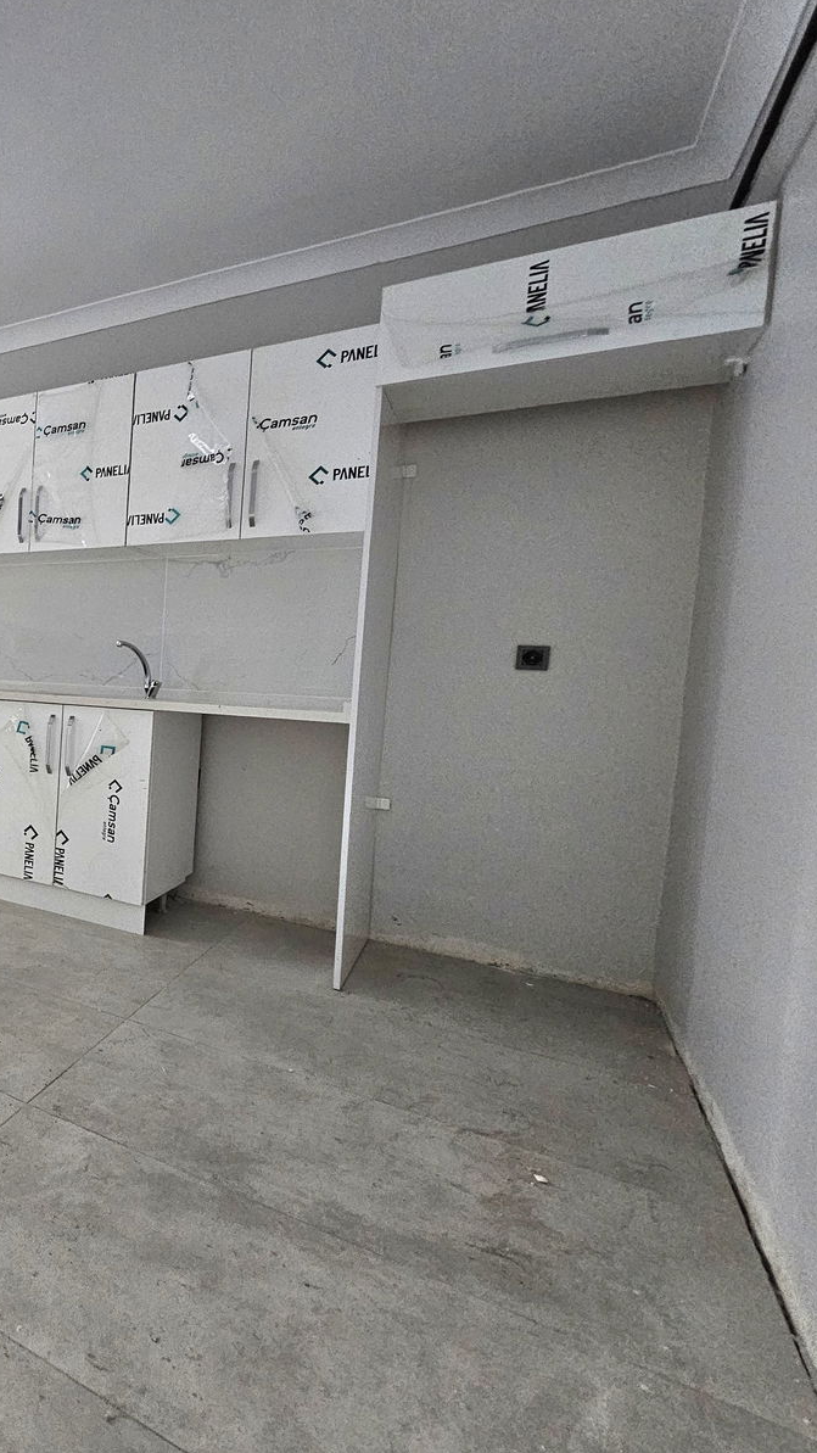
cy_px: 725
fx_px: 732
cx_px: -152
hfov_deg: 41.2
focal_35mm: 19
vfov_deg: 89.6
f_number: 2.2
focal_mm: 2.2
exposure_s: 1/30
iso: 500
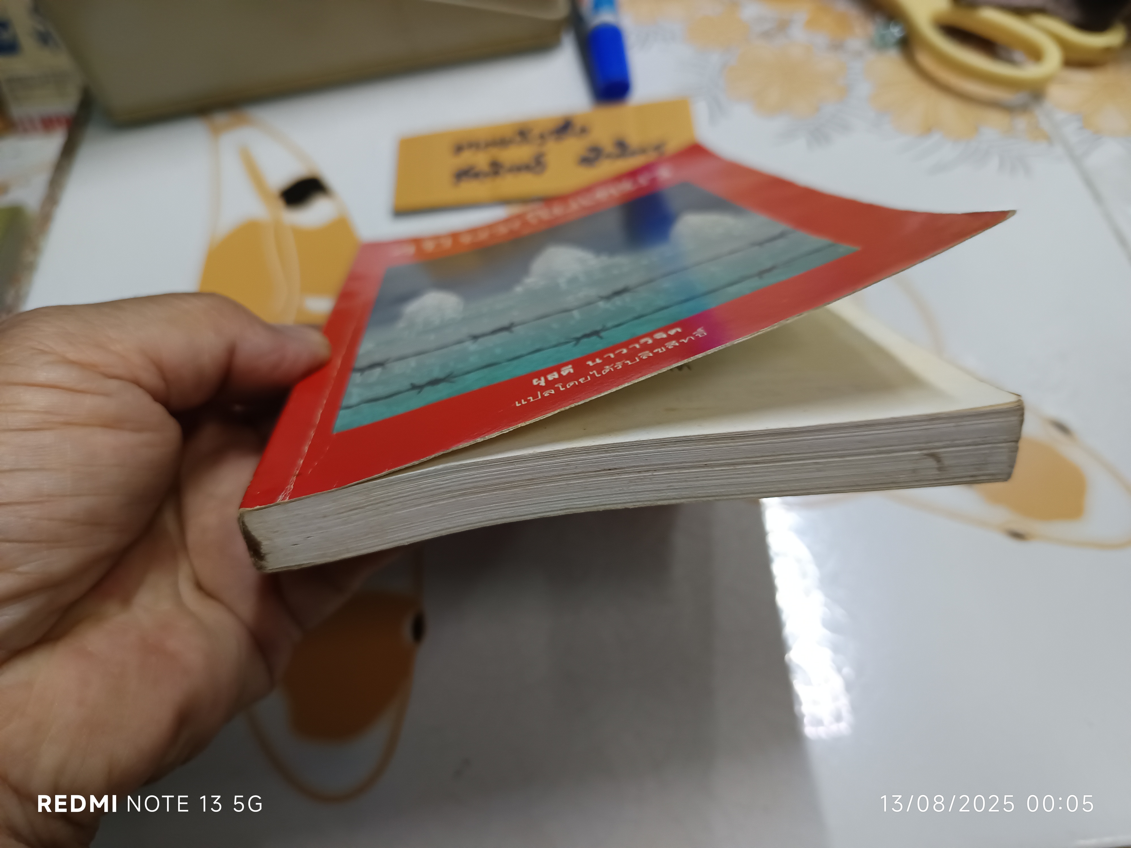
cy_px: 424
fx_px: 784
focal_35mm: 24
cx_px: 566
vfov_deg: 56.8
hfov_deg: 71.6
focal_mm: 5.31
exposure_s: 1/33.3
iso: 1218
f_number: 1.7
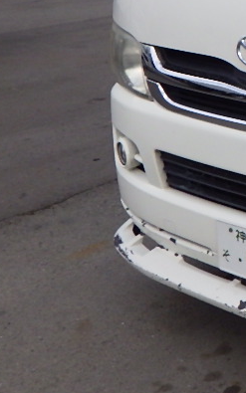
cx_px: 400
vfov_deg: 26.0
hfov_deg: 15.3
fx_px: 826
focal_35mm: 77
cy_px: 50
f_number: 4.2
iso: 250
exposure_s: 1/1250
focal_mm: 5
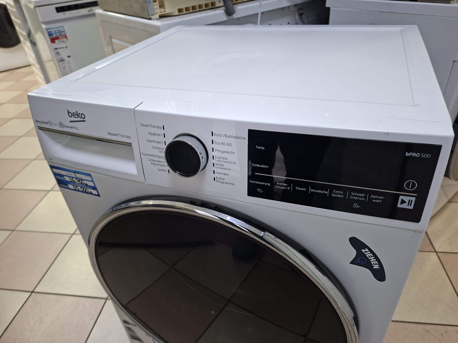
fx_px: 304
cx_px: 229
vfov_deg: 58.9
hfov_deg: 73.9
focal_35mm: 23
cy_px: 172
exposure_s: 1/50
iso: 200
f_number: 1.8
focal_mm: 5.54
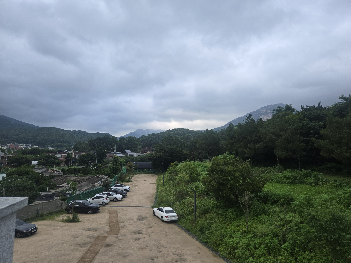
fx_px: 233
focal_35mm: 23
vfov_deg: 58.9
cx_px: 176
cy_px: 132
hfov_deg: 73.9
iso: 80
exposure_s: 1/1102
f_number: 1.8
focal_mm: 5.4
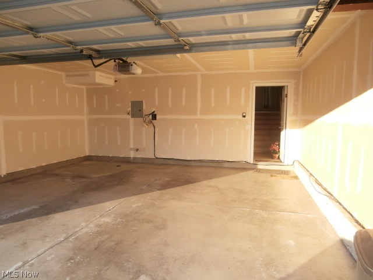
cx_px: 186
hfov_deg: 71.6
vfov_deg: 56.8
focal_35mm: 24
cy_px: 140
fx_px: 259
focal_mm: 4.2
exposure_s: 1/160
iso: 100
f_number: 3
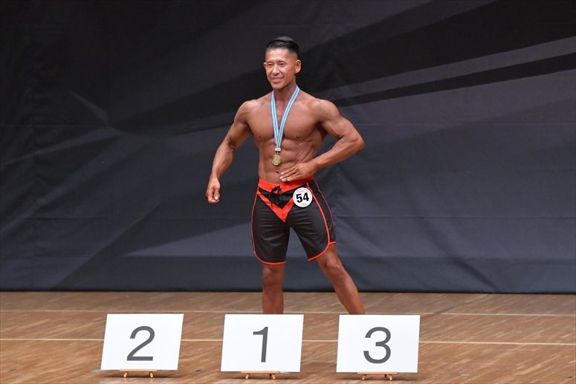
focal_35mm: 285
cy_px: 192
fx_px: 4558
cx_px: 288
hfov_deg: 7.2
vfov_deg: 4.8
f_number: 5.6
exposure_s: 1/400
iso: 6400
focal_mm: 190
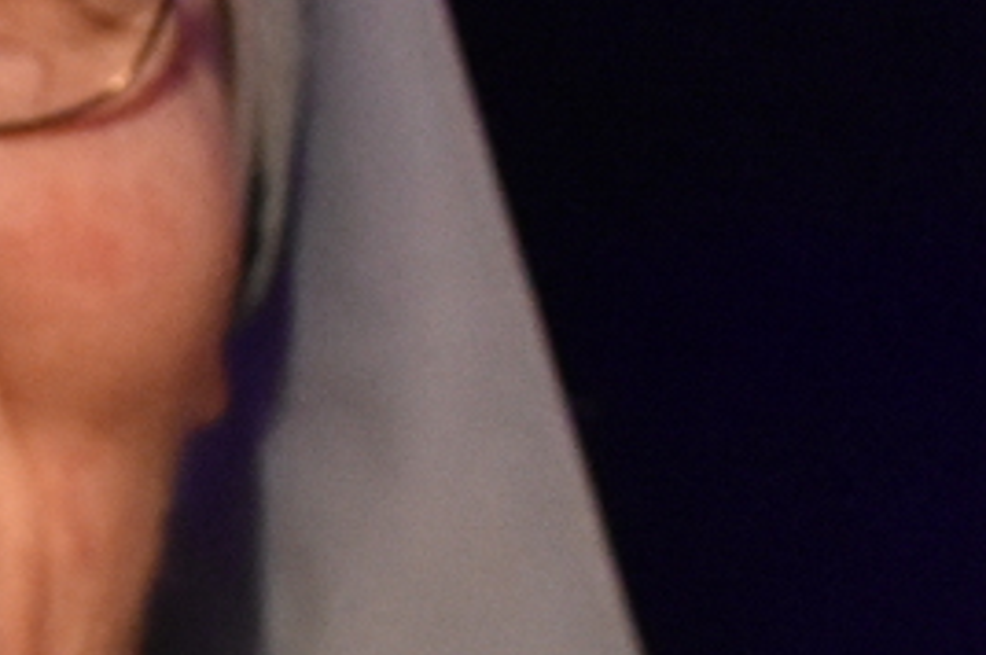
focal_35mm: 218
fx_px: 5963
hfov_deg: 9.3
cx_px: -276
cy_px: 887
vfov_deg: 6.2
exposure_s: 1/100
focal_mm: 24
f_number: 3.8
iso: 4000
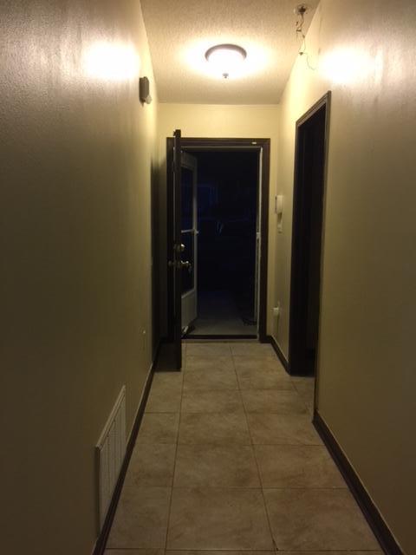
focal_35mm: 29
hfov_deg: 48.2
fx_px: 465
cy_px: 278
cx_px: 208
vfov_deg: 61.7
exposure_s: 1/15
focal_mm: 4.15
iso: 100
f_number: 2.2
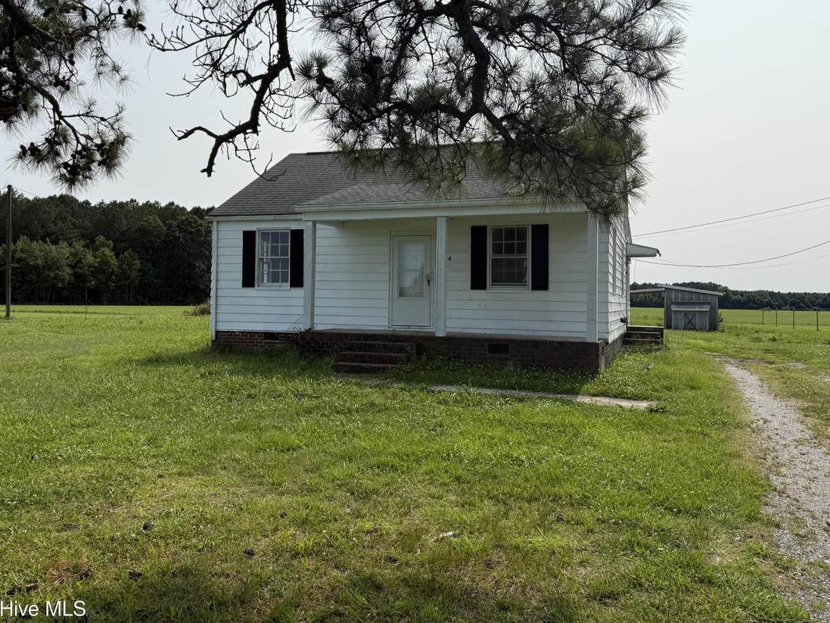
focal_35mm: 28
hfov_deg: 63.4
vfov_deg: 49.7
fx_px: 671
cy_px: 279
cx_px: 415
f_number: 1.78
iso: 80
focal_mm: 6.76
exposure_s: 1/8130
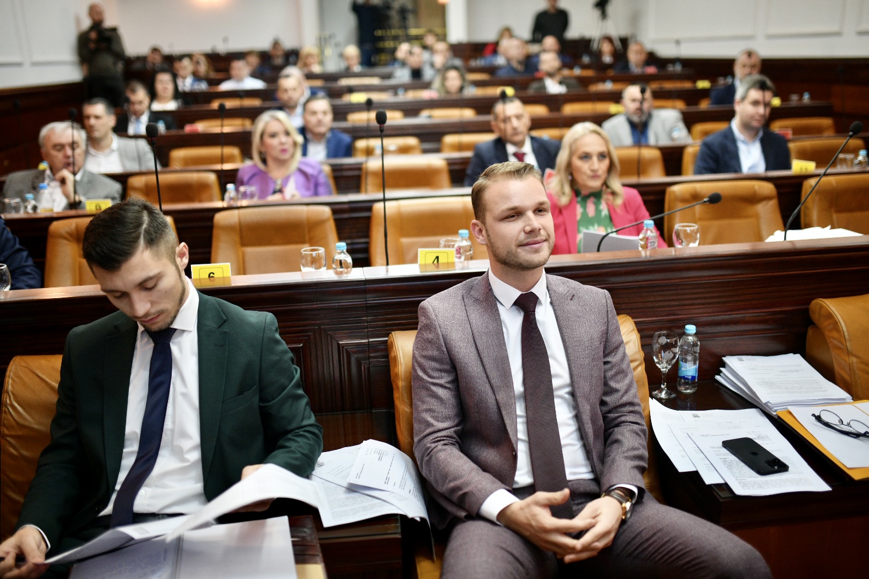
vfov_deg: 37.9
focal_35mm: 35
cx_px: 434
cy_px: 290
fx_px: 845
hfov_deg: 54.4
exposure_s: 1/200
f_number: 1.4
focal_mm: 35
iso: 800
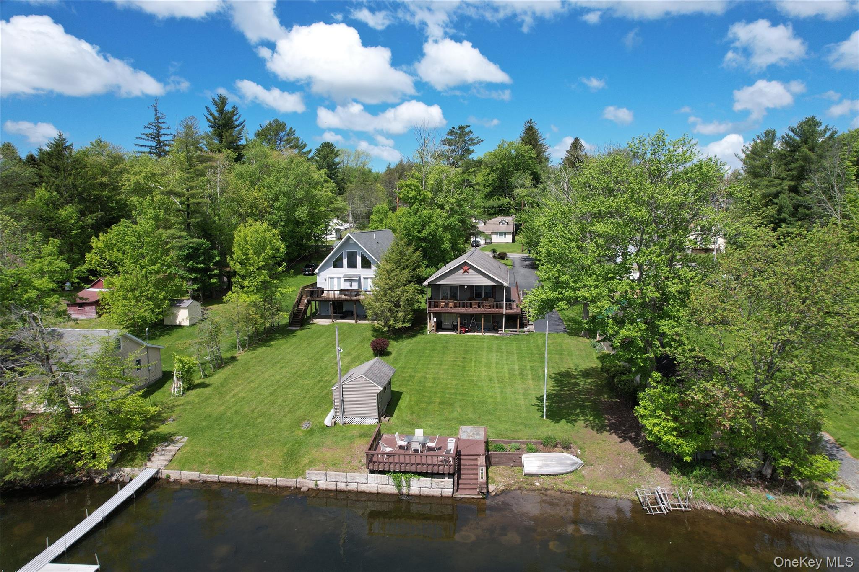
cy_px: 286
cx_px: 430
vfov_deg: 57.2
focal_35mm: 22
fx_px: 525
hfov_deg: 78.6
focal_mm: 8.38
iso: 120
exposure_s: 1/2000
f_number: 2.8
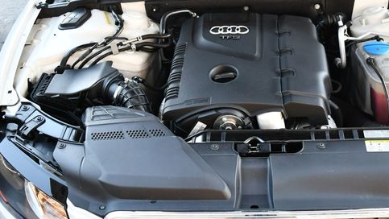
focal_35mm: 50
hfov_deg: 40.9
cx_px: 251
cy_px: 126
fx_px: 516
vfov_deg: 24.0
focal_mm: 18
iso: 720
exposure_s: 1/250
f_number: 3.5
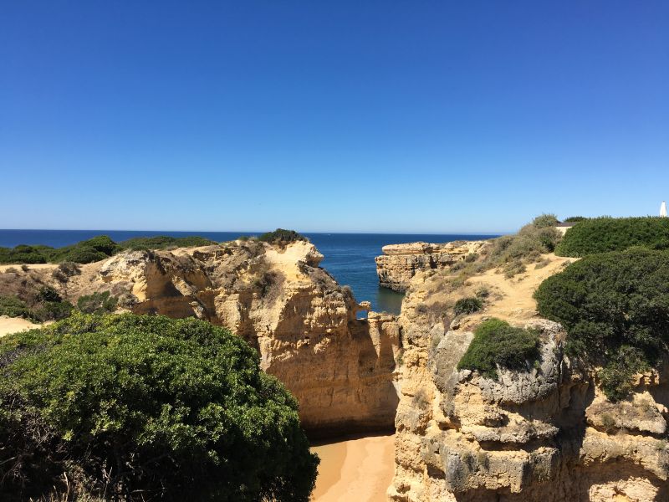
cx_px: 334
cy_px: 251
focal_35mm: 29
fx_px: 560
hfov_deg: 61.7
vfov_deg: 48.2
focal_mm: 4.15
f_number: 2.2
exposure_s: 1/1748
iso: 25
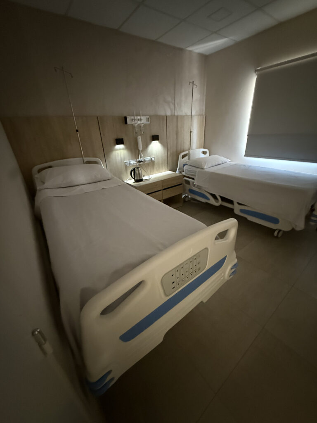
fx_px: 171
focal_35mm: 14
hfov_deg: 85.7
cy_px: 212
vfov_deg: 102.1
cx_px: 158
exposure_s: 1/33
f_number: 2.2
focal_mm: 2.22
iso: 1600
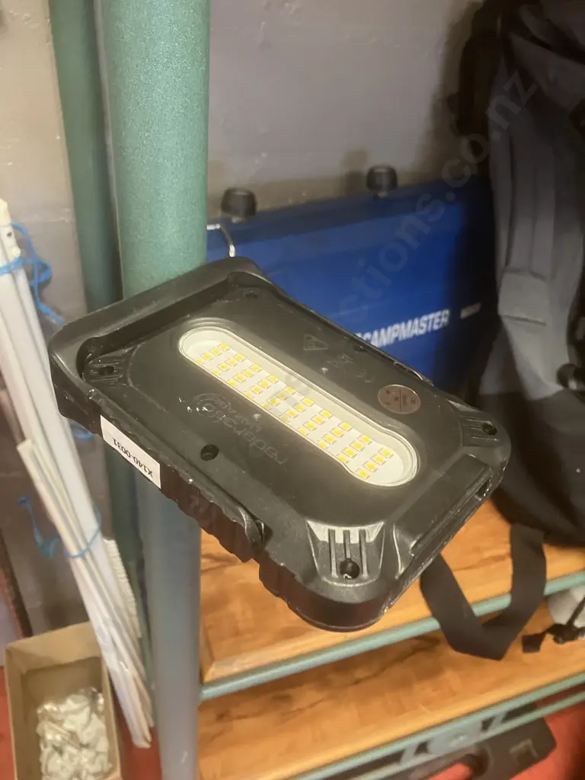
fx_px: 631
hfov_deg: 49.7
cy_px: 390
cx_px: 292
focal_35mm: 28
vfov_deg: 63.4
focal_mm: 3.99
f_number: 1.8
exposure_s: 1/33
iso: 400
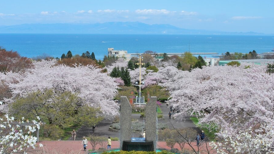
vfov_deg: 12.3
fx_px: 716
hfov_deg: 21.7
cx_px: 133
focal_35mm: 99
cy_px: 79
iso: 100
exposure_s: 1/50
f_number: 18
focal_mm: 55
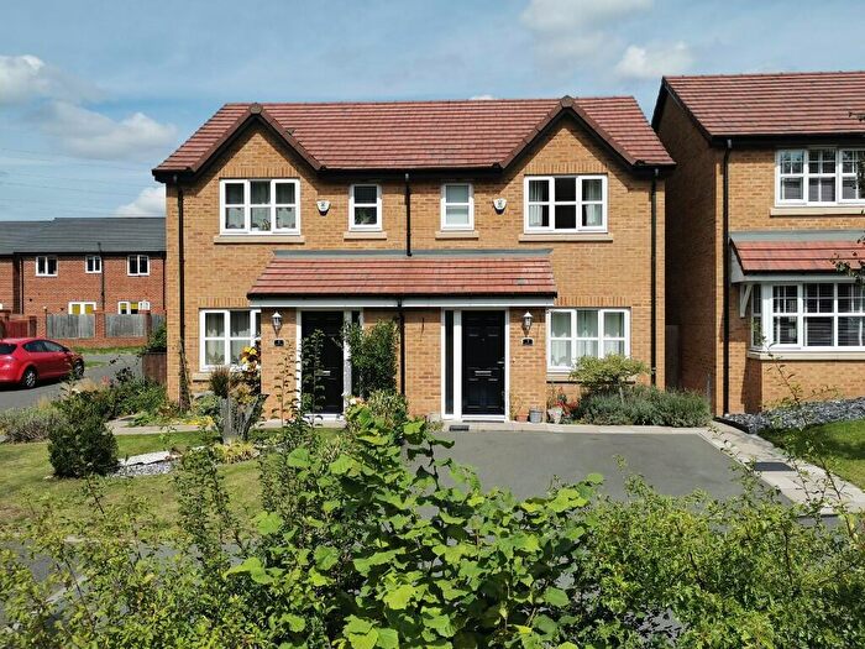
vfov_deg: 45.4
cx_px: 432
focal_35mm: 31
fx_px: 775
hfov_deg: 58.4
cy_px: 324
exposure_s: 1/4386
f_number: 1.8
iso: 50
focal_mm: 5.58
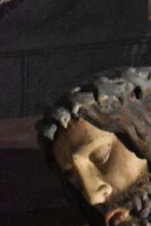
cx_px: 198
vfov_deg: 3.1
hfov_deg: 2.1
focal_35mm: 667
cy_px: 288
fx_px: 4193
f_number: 5.3
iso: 12800
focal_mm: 155
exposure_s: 1/25
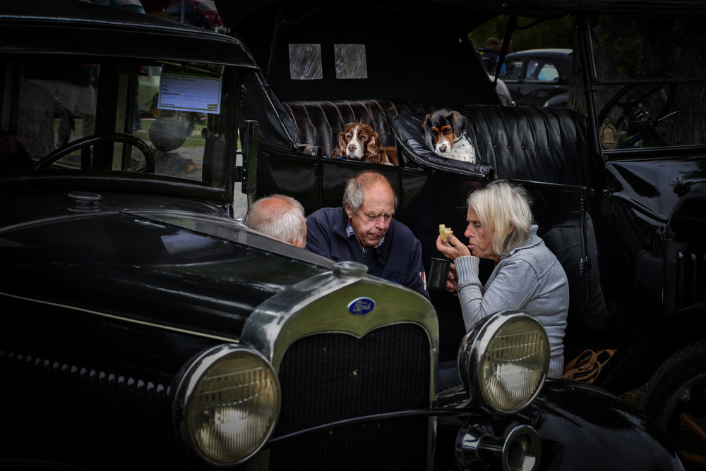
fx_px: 1570
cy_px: 236
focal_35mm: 80
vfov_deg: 17.1
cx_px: 353
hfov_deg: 25.3
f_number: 6.3
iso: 900
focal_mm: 80
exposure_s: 1/320
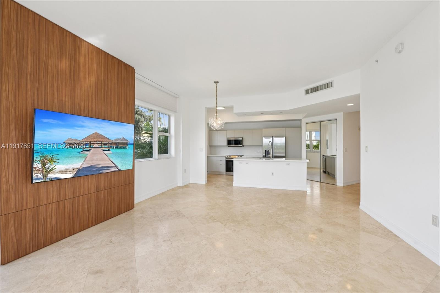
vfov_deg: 81.2
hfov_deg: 104.3
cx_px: 220
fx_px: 171
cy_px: 146
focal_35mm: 14
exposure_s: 1/50
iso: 200
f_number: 9
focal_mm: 14
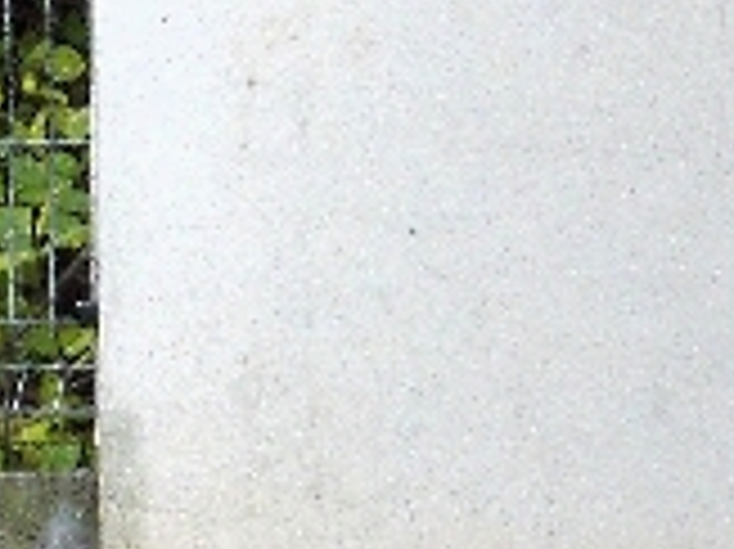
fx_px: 9980
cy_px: 342
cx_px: -50
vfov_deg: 3.2
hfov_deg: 4.2
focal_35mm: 471
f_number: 5.3
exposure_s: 1/60
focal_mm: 13.6
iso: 125
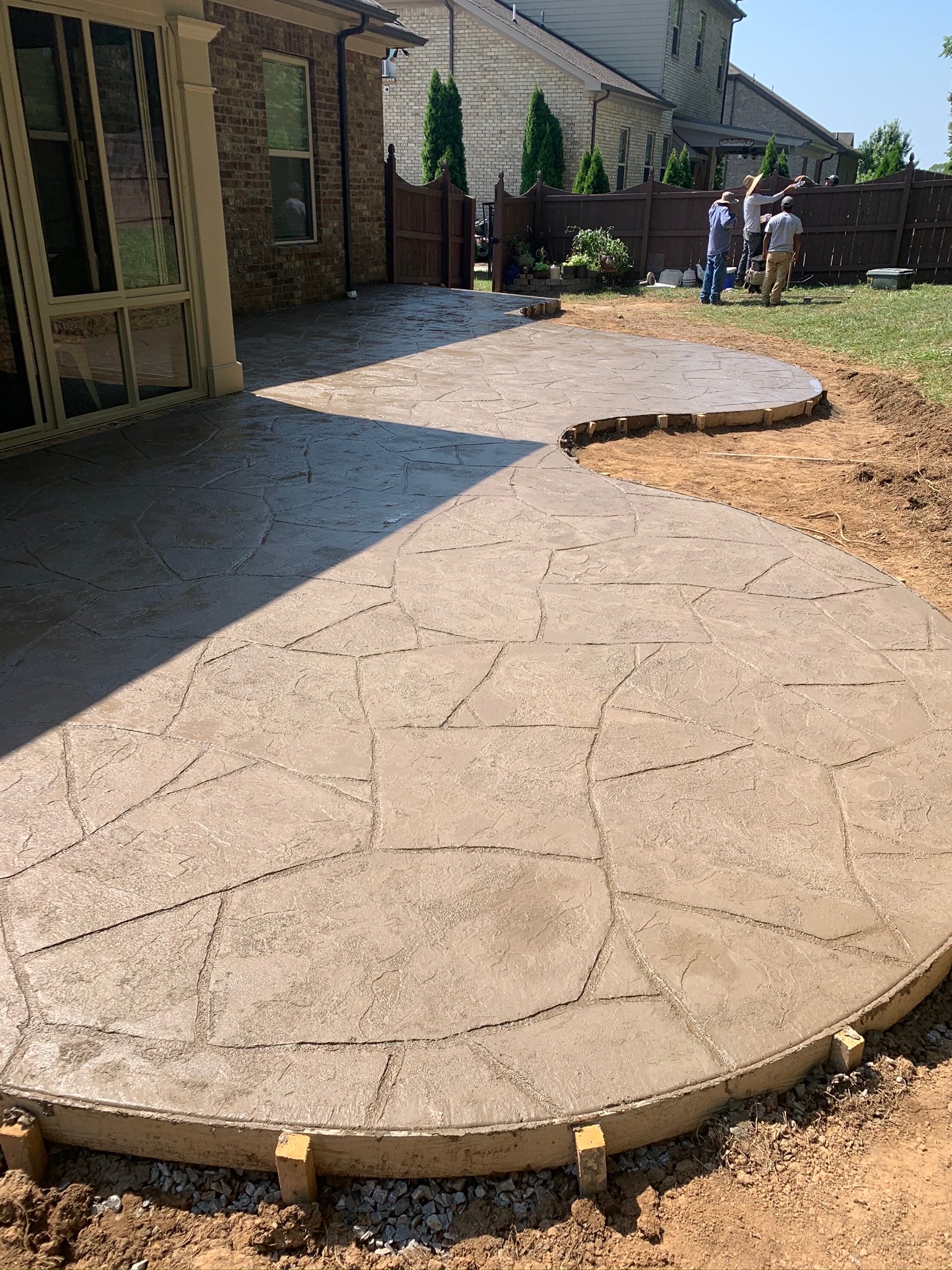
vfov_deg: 67.3
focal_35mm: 26
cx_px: 476
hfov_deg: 53.1
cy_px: 635
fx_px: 953
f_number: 1.8
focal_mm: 4.25
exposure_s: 1/1661
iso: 25
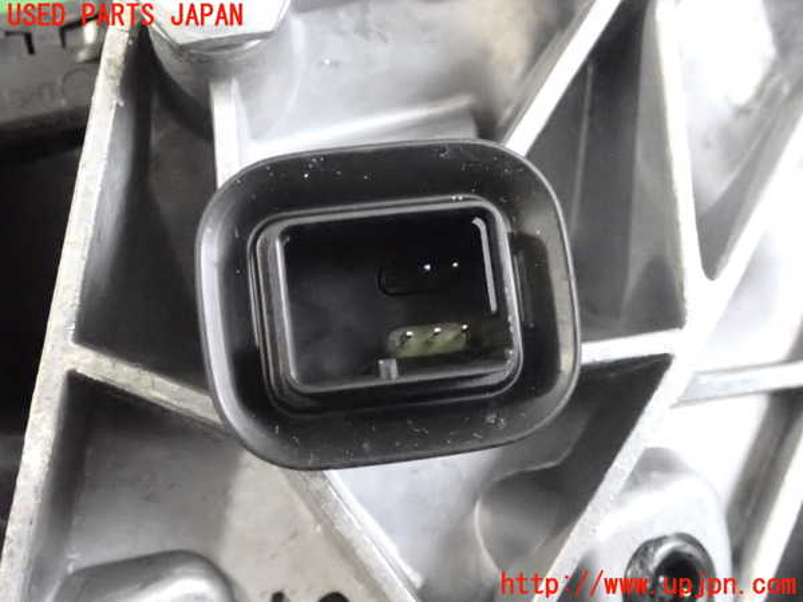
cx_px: 402
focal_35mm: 50
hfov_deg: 38.2
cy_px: 301
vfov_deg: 29.1
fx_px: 1160
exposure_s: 1/100
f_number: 3.2
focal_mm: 9.01
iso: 6400
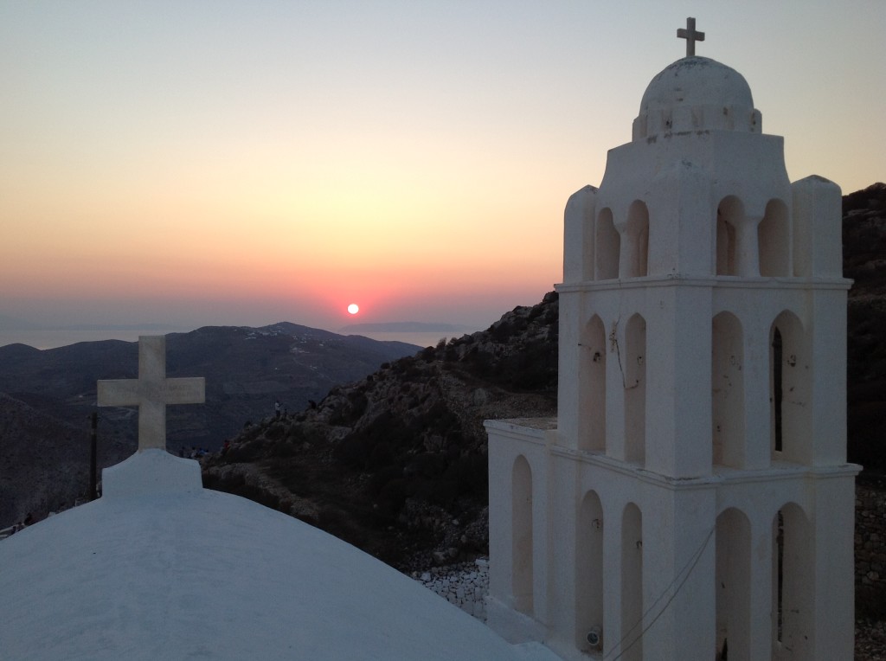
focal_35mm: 35
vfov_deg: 40.6
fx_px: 894
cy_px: 330
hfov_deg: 52.7
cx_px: 443
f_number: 2.4
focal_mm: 4.28
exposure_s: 1/260
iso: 80
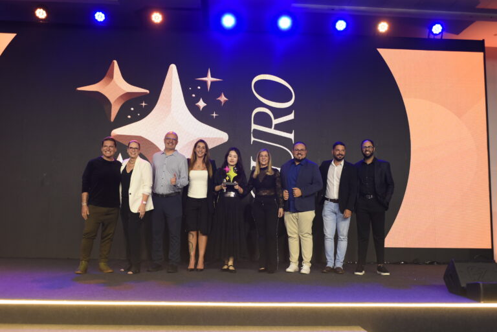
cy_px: 166
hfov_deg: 54.4
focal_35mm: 35
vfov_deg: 37.9
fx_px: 483
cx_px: 248
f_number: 4
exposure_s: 1/200
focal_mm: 35
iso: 1600
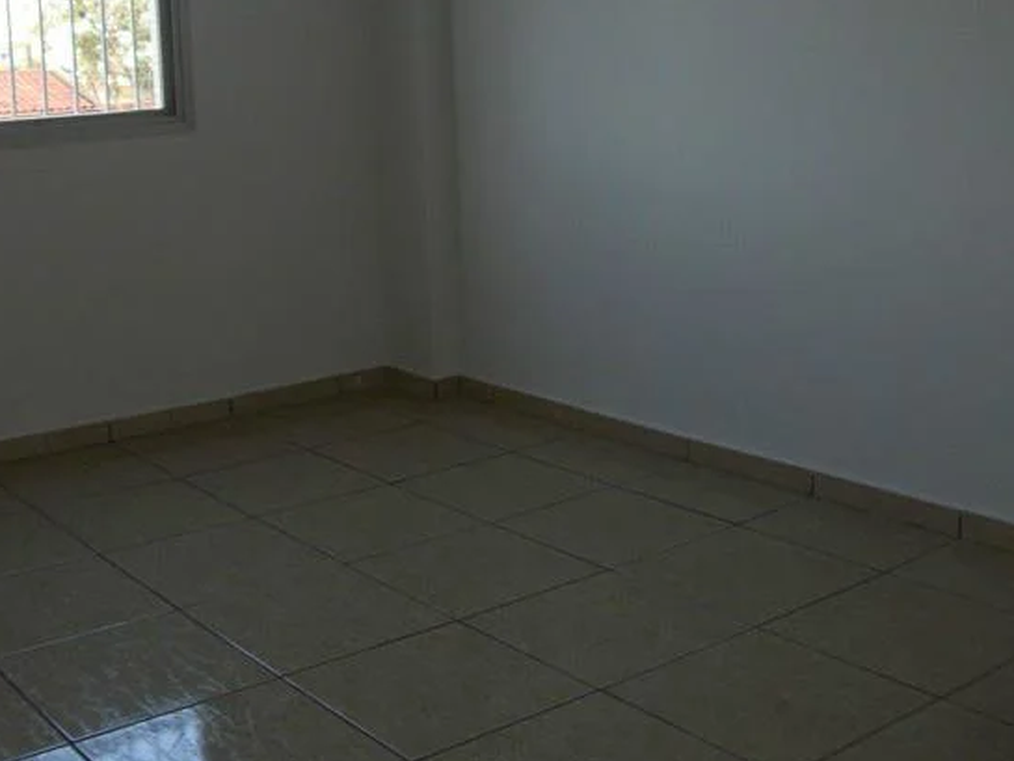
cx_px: 361
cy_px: 257
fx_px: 1377
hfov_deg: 40.1
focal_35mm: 47
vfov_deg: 30.7
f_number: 2.9
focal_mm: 5.7
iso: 80
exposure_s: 1/100
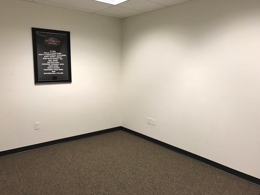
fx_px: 210
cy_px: 98
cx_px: 130
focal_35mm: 28
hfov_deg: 63.4
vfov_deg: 49.7
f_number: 1.8
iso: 40
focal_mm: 3.99
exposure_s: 1/17
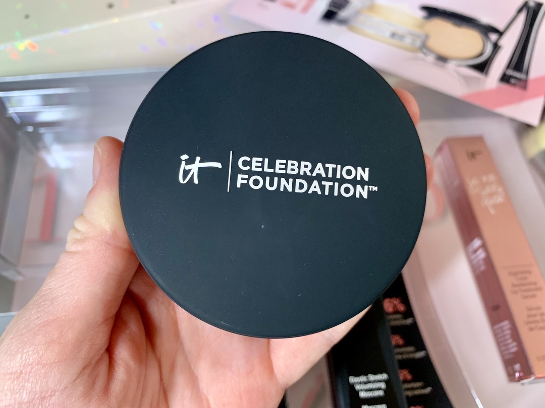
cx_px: 272
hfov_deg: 67.3
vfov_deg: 53.1
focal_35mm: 26
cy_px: 204
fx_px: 409
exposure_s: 1/60
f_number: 1.8
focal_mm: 4.25
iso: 200
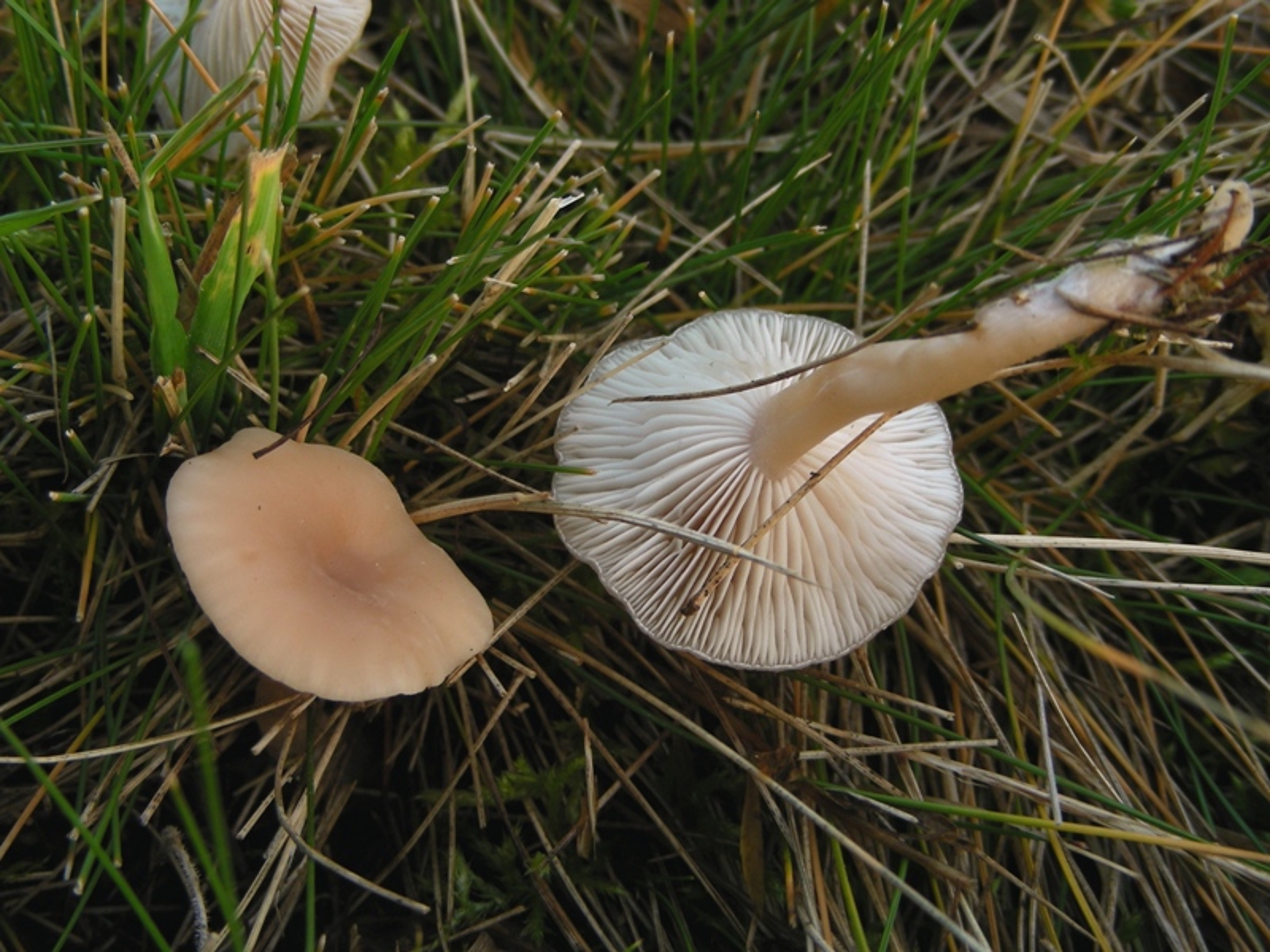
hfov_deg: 33.2
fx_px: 2128
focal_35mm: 58
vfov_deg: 25.2
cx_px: 635
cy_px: 476
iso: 50
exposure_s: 1/46.7
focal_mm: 9.7
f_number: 3.5
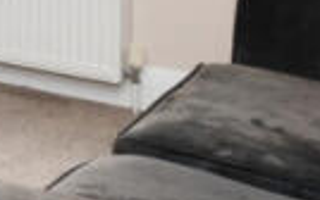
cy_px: -192
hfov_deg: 12.5
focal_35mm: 117
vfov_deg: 10.4
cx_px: -513
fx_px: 1021
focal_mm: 15
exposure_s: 1/60
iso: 640
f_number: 11
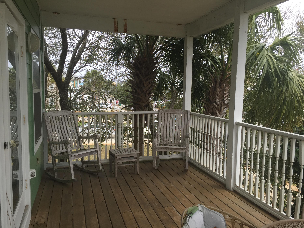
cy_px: 114
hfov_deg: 61.7
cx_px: 152
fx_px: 255
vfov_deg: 48.2
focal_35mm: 29
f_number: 2.2
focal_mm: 4.15
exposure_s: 1/824
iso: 32
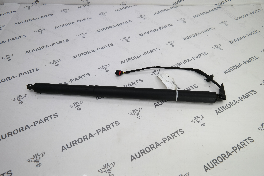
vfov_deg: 47.9
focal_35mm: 27
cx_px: 132
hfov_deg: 67.4
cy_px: 88
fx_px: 198
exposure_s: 1/80
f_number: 4
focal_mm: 18
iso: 100
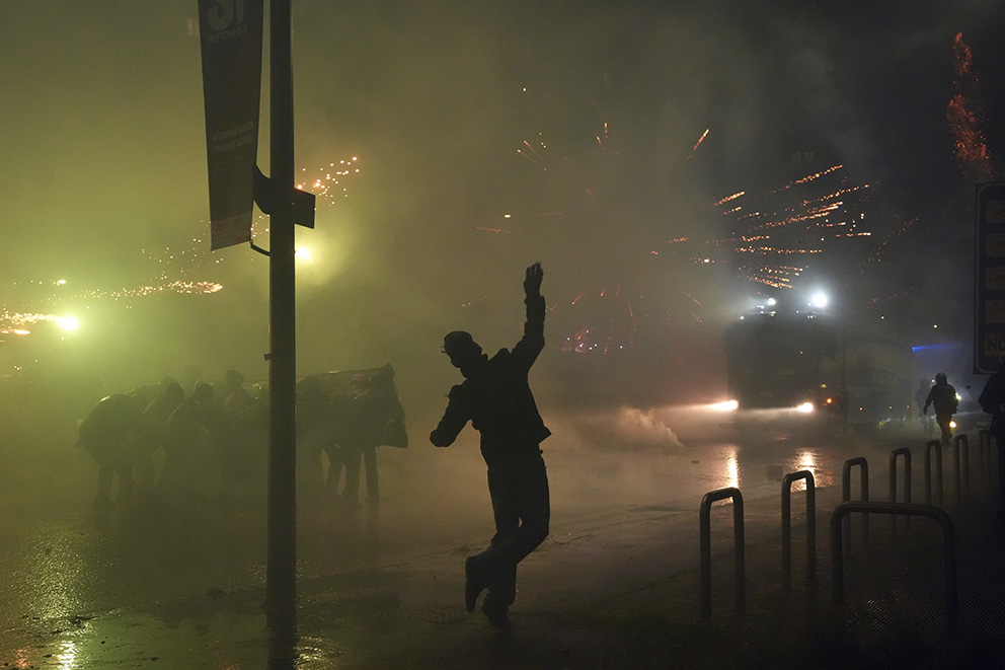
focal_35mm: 38
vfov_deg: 35.0
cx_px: 502
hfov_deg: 50.7
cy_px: 335
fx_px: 1061
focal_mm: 38
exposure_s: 1/320
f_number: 4.5
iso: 10000
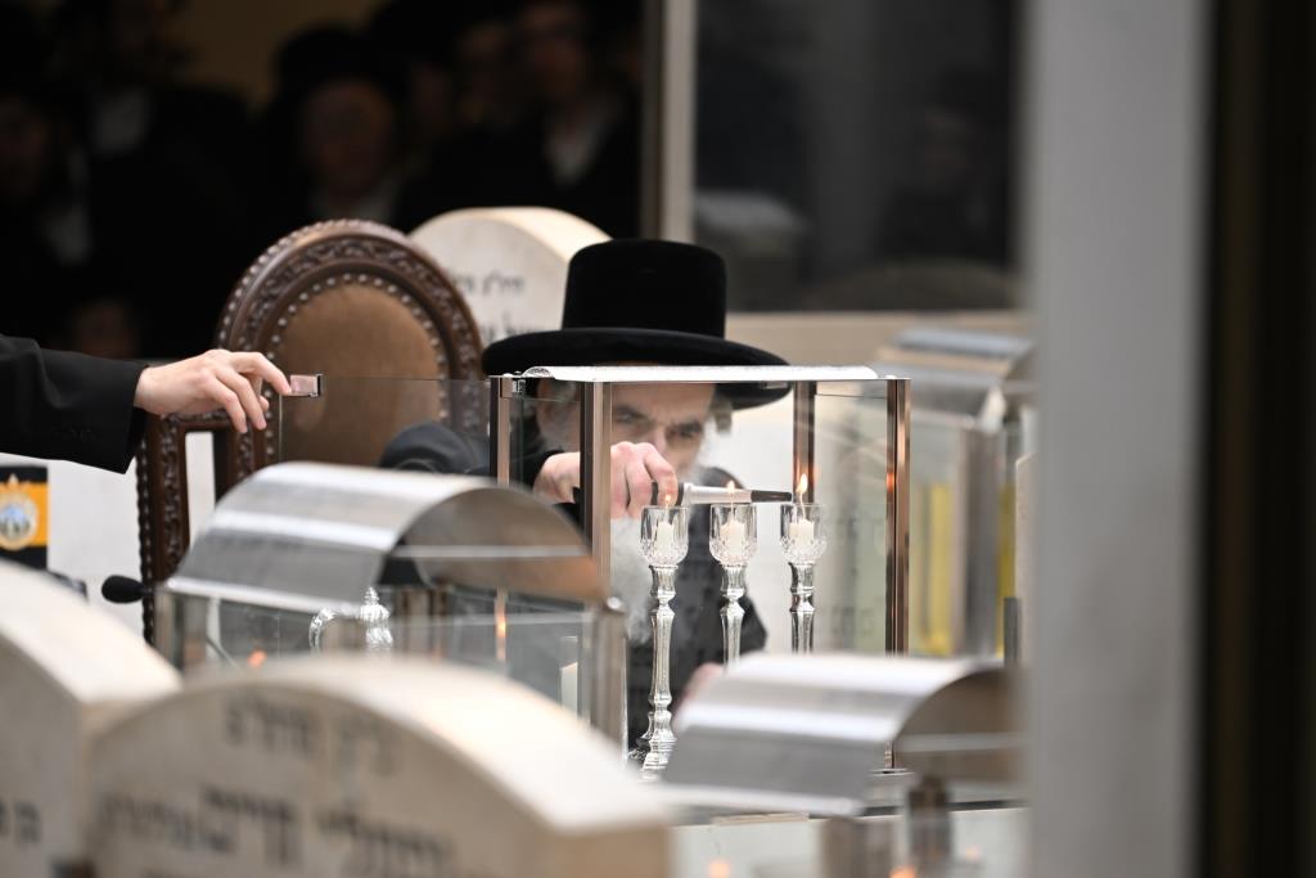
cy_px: 439
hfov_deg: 10.3
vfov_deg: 6.9
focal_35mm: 200
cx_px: 658
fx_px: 7312
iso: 800
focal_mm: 200
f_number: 2.8
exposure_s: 1/125
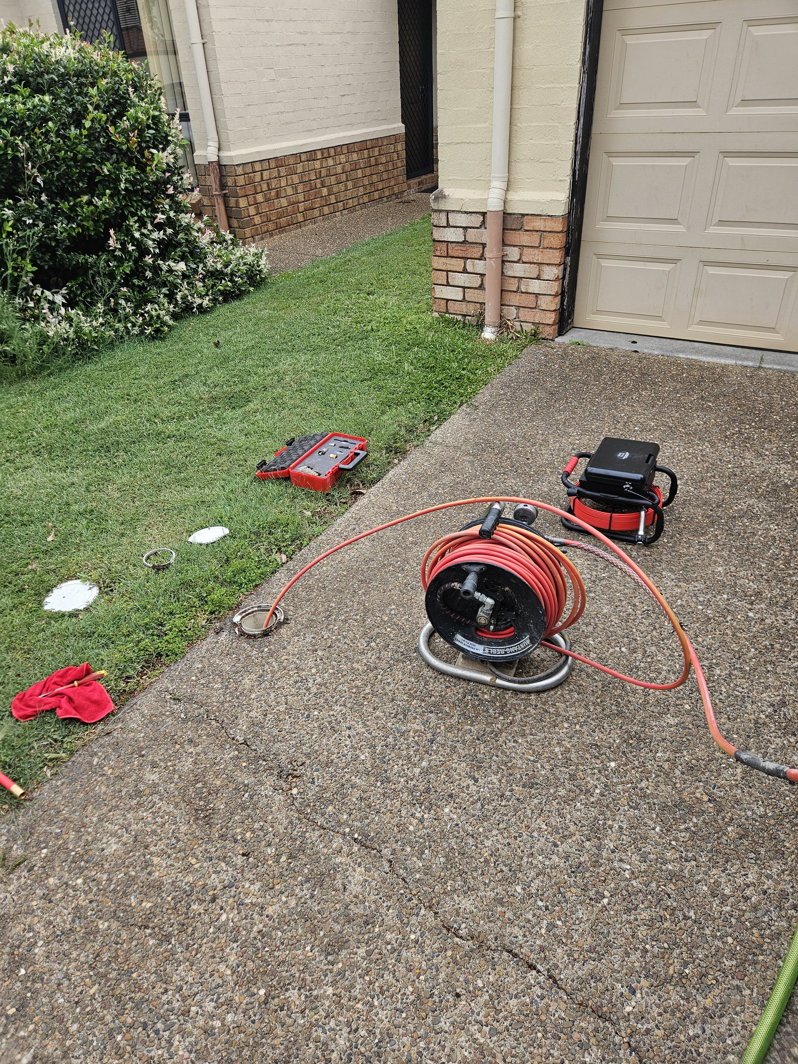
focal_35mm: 23
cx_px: 399
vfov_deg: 73.9
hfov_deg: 58.9
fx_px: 707
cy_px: 532
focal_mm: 5.4
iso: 32
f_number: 1.8
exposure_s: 1/591
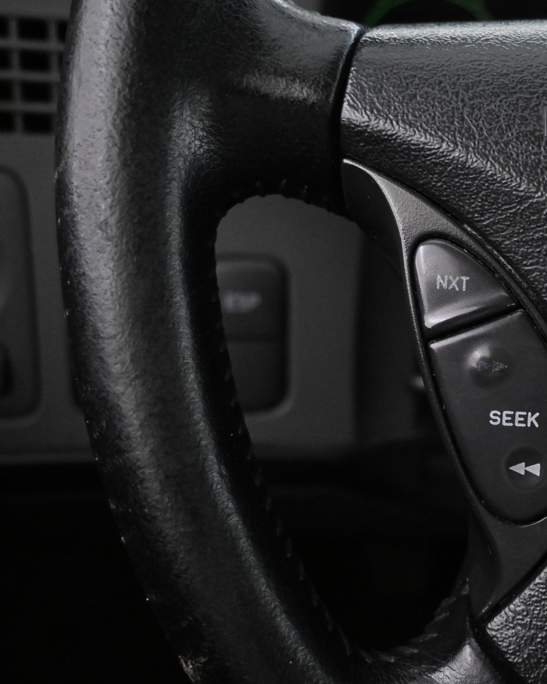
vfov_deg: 43.5
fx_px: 857
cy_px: 345
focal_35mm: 42
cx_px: 451
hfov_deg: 34.1
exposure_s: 1/30
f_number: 3.8
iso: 6400
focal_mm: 19.5
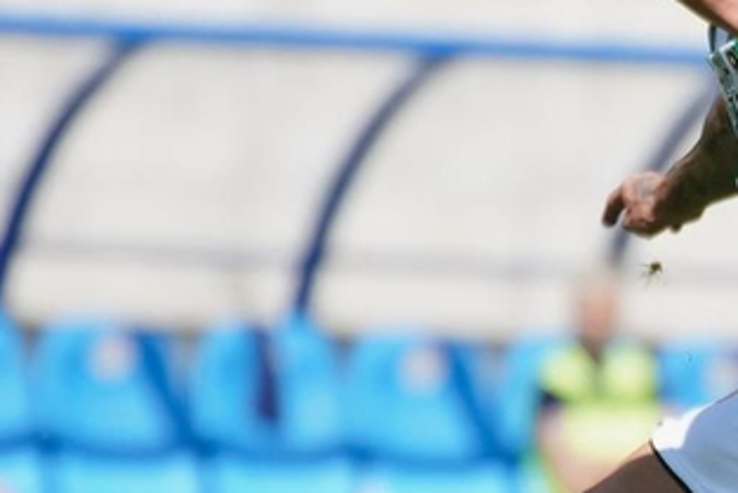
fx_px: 18868
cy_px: 460
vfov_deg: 1.5
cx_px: 1459
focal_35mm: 920
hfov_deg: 2.2
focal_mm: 180
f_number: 2.8
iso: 100
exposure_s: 1/1250
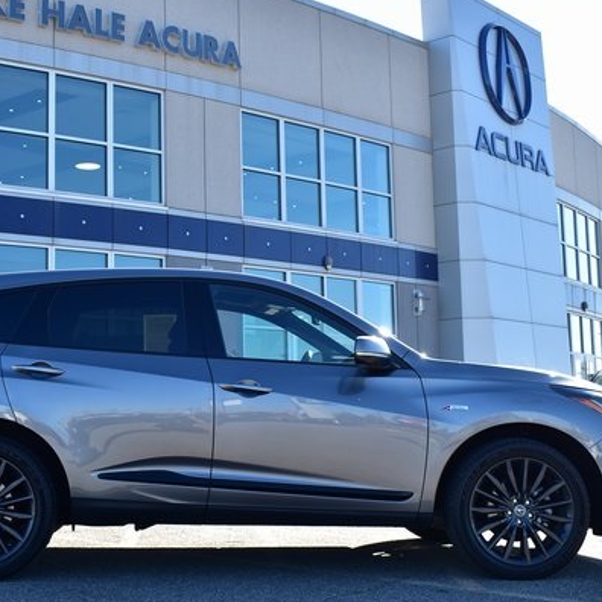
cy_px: 281
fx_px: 1096
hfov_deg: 30.6
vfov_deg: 30.7
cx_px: 214
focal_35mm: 56
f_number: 6.3
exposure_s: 1/160
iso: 100
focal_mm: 27
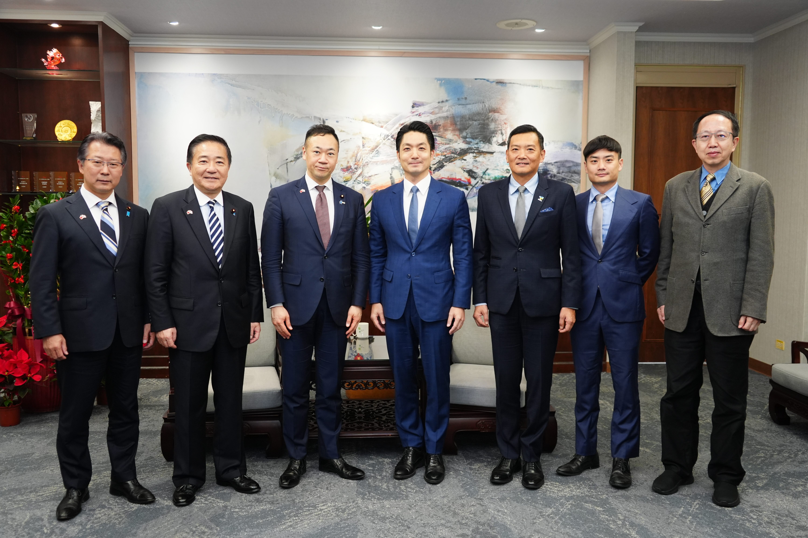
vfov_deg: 42.3
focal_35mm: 31
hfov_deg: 60.3
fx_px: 696
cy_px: 269
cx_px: 404
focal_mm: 31
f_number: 4
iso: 1600
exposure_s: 1/160
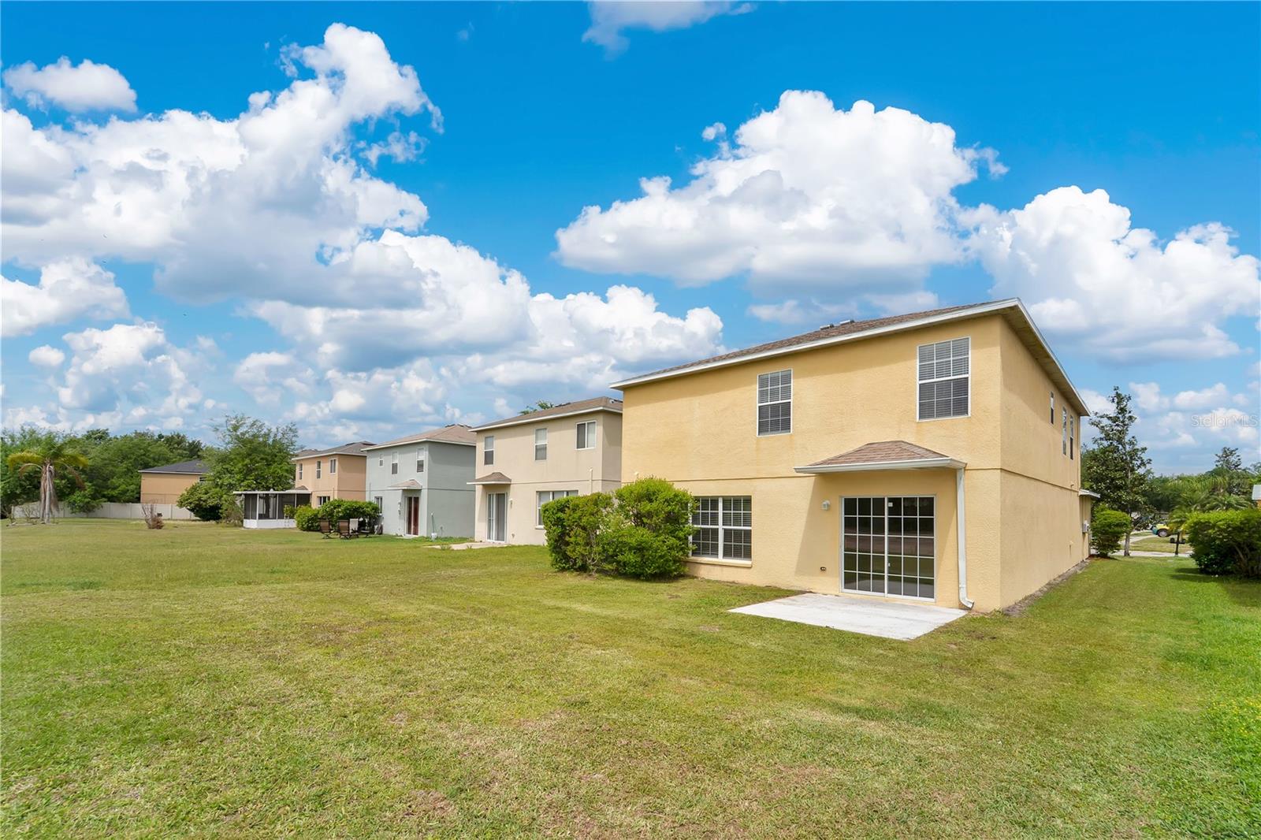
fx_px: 490
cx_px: 630
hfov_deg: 104.3
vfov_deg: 81.2
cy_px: 420
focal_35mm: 14
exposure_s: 1/320
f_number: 10
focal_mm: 14
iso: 100
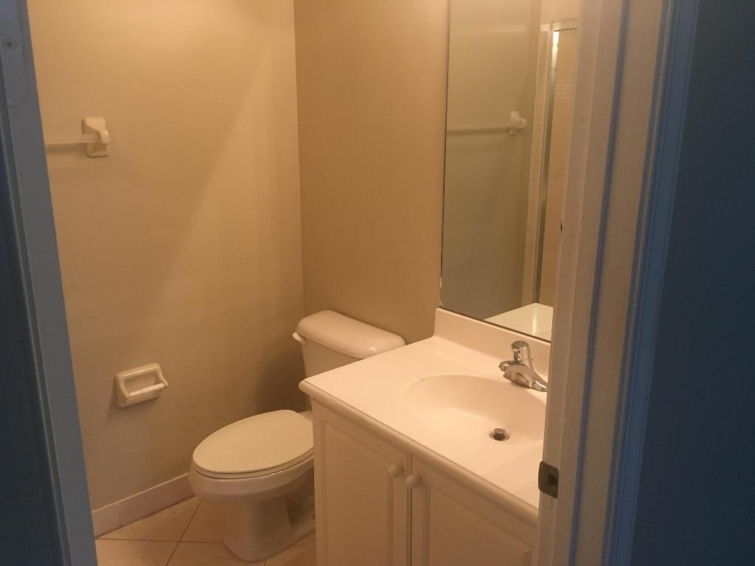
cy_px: 283
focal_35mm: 29
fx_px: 633
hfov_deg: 61.7
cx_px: 378
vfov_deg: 48.2
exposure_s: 1/30
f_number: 2.2
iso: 125
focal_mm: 4.15
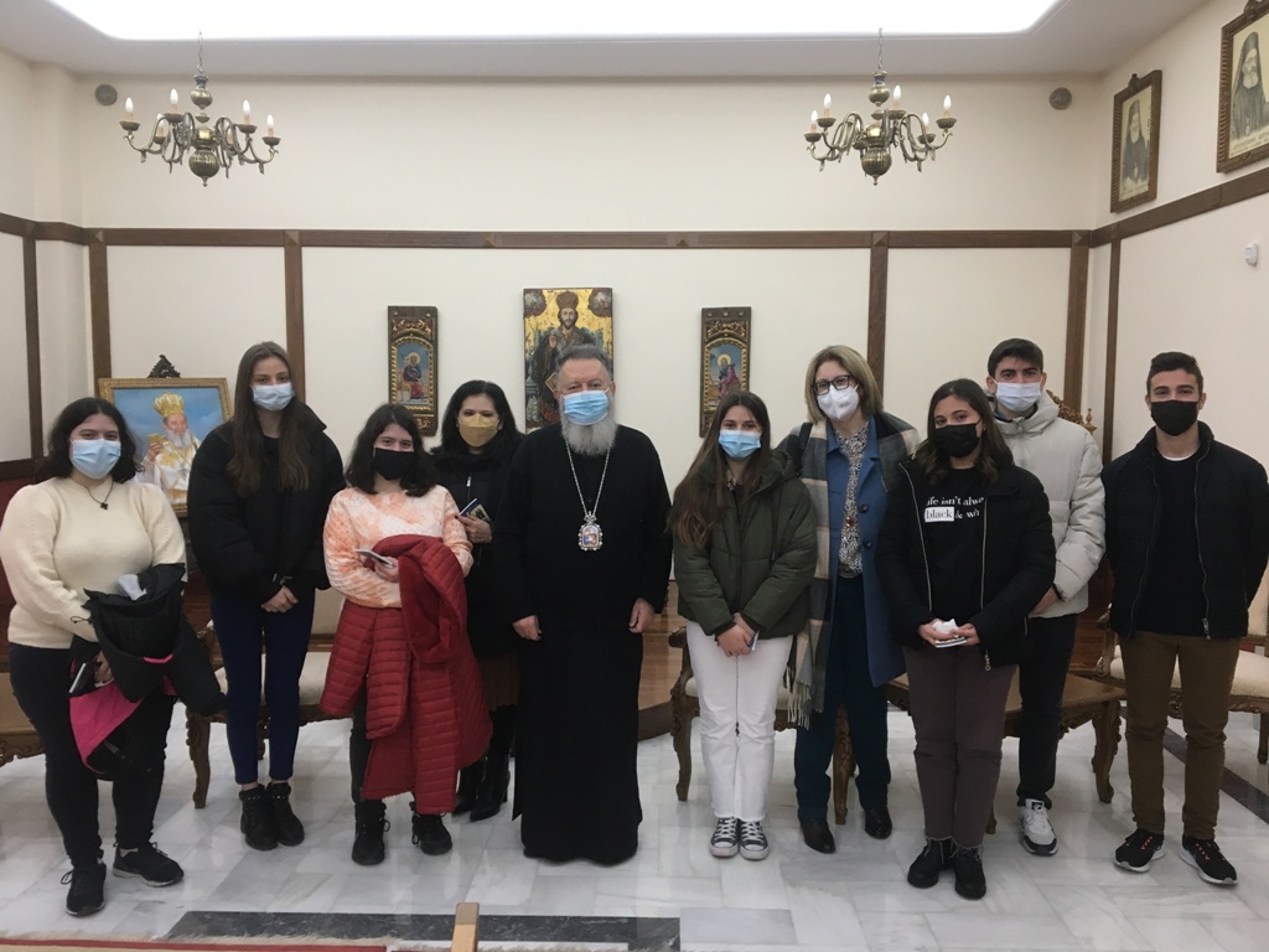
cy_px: 476
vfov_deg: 48.2
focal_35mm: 29
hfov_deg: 61.7
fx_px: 1063
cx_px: 634
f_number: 2.2
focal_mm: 4.15
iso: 100
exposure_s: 1/33
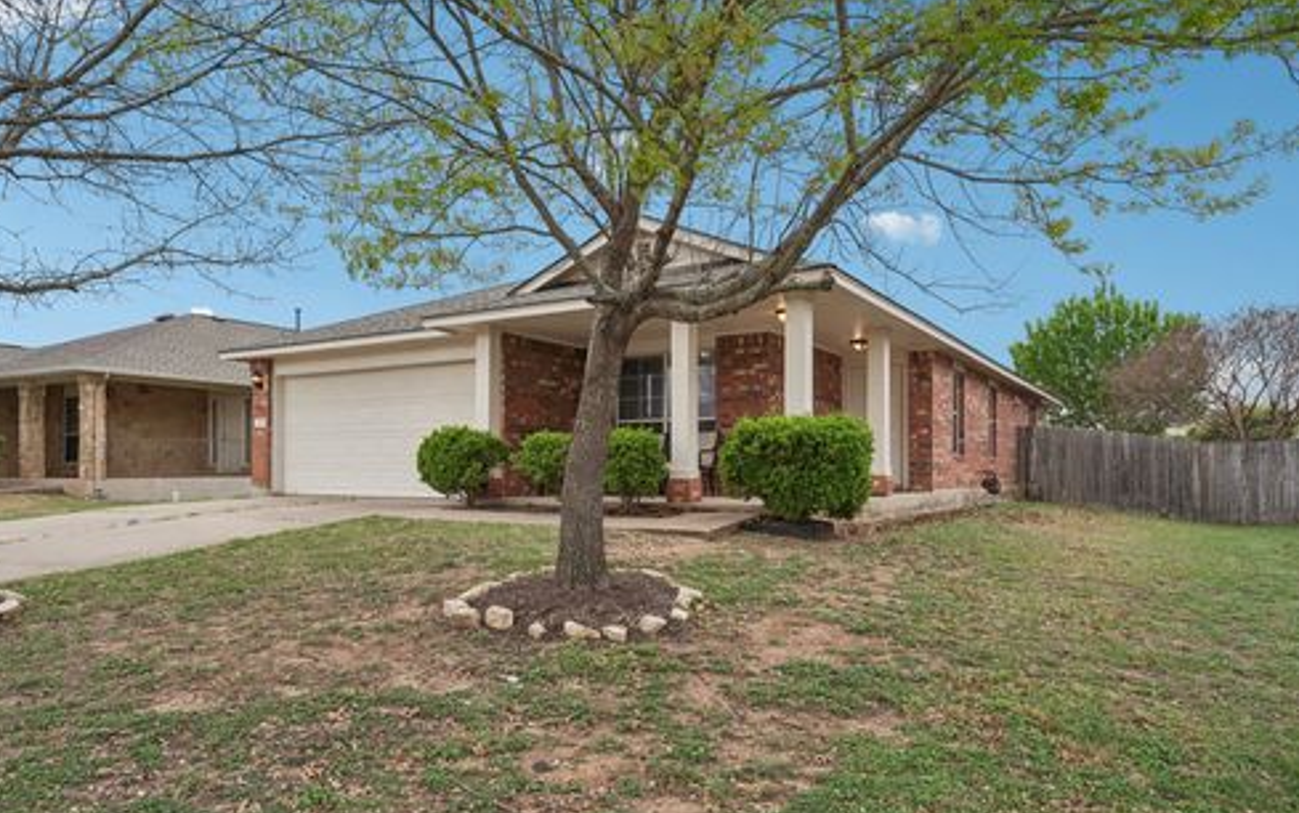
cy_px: 434
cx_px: 643
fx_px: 885
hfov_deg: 72.5
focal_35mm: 25
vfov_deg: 49.3
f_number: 8
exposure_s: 1/250
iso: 400
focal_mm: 24
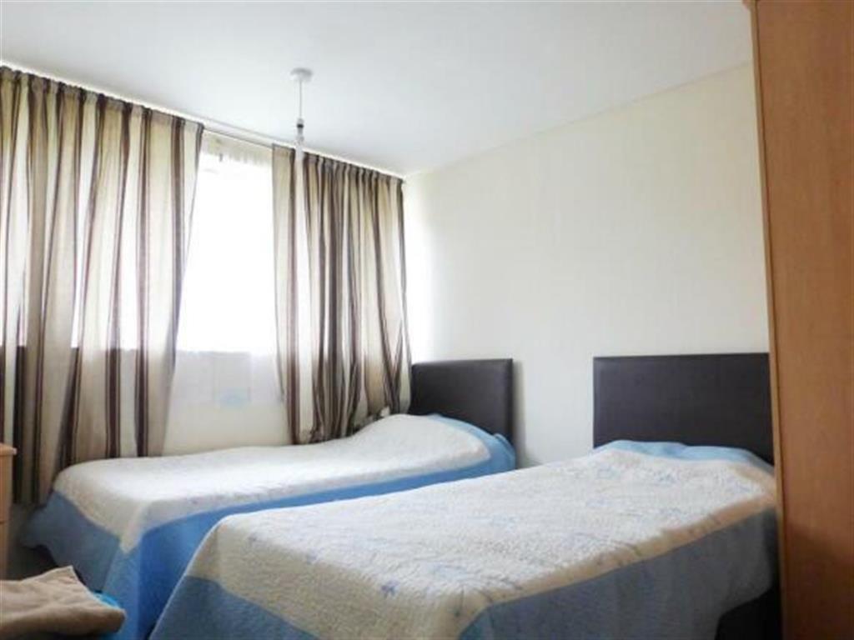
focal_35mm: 24
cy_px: 320
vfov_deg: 56.8
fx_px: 592
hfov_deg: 71.6
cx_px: 427
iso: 400
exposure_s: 1/50
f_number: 3.3
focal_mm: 4.3
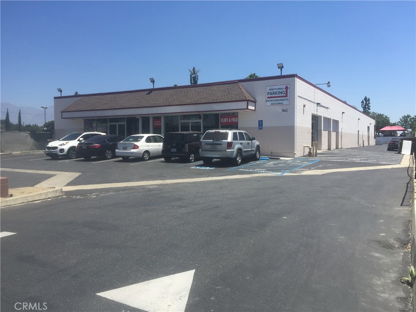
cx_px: 208
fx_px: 349
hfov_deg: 61.7
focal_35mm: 29
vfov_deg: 48.2
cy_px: 156
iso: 32
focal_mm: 4.15
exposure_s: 1/1647
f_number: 2.2
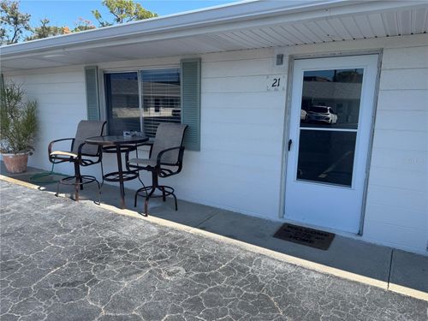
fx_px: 297
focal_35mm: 24
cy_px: 160
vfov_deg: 56.8
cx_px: 214
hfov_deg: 71.6
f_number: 1.78
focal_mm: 6.76
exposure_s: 1/2833
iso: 80
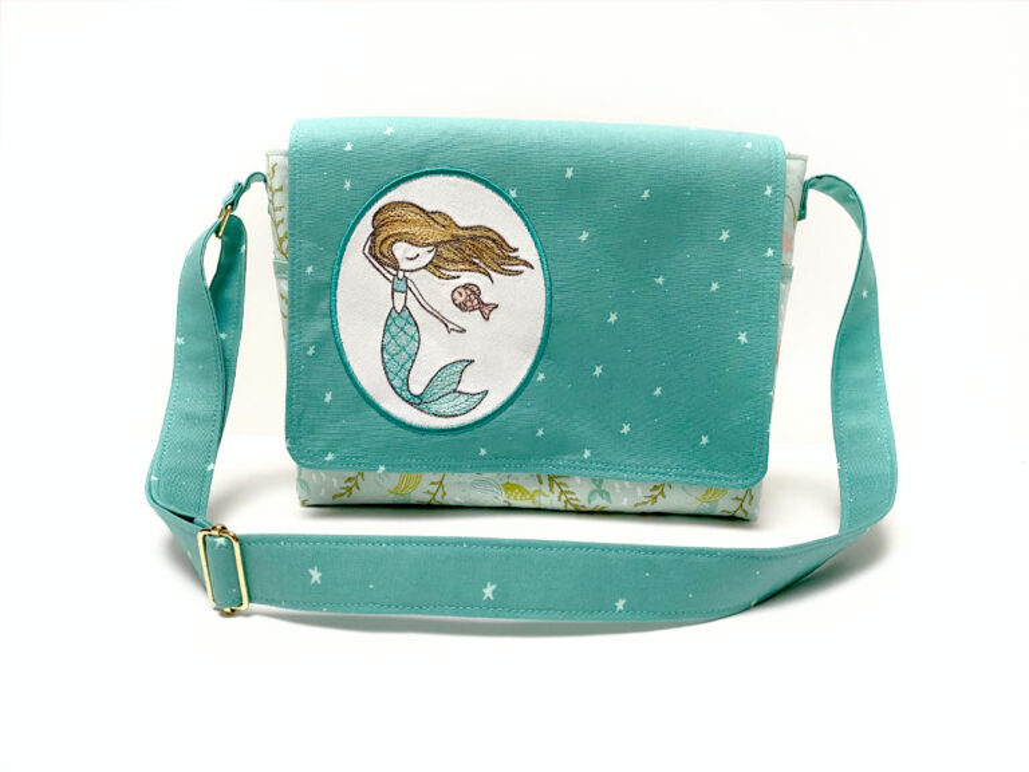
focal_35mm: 26
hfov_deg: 67.3
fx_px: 773
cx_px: 514
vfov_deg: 53.1
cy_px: 386
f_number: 1.8
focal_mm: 4.2
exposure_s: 1/60
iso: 160
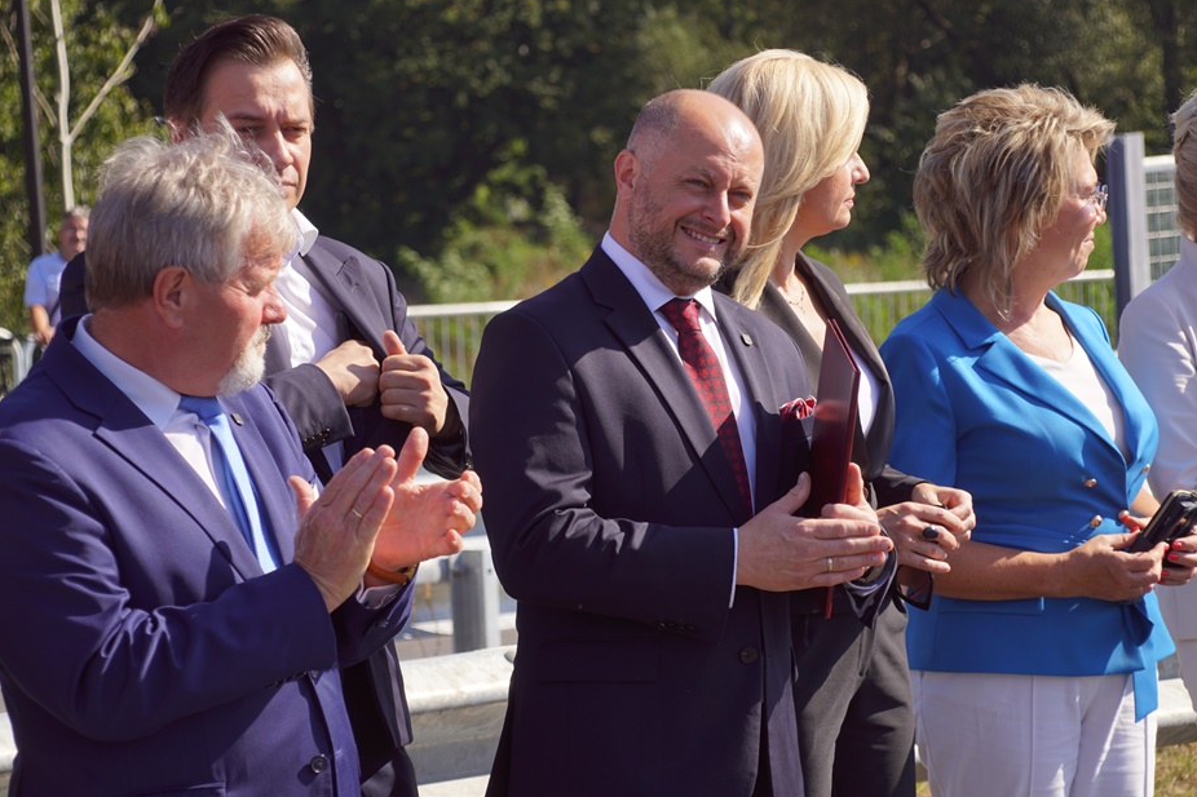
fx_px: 4040
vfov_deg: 11.3
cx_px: 618
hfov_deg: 16.9
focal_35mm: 122
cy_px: 395
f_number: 5.6
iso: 100
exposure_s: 1/320
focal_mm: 75
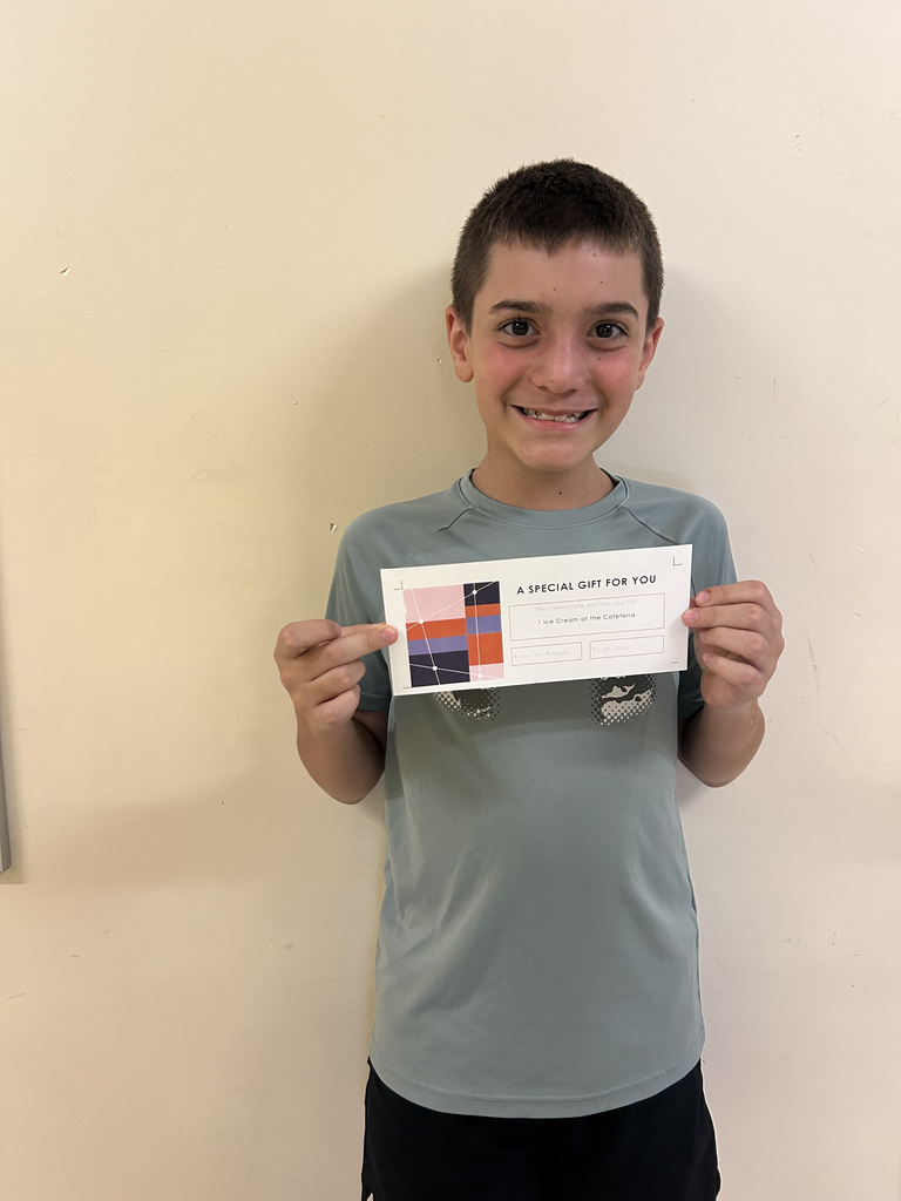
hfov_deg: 53.1
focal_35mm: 26
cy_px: 600
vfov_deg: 67.3
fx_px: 902
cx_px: 450
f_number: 1.5
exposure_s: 1/60
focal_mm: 5.7
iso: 250
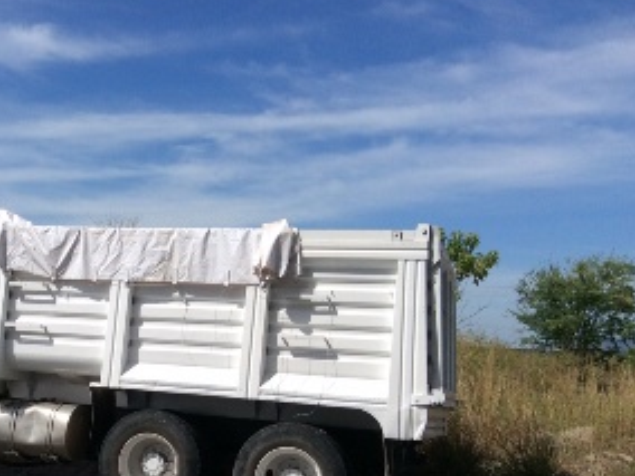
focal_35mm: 52
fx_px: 954
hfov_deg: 35.8
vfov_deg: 27.8
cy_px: 339
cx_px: 143
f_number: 2.4
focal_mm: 3.3
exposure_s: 1/2604
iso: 32
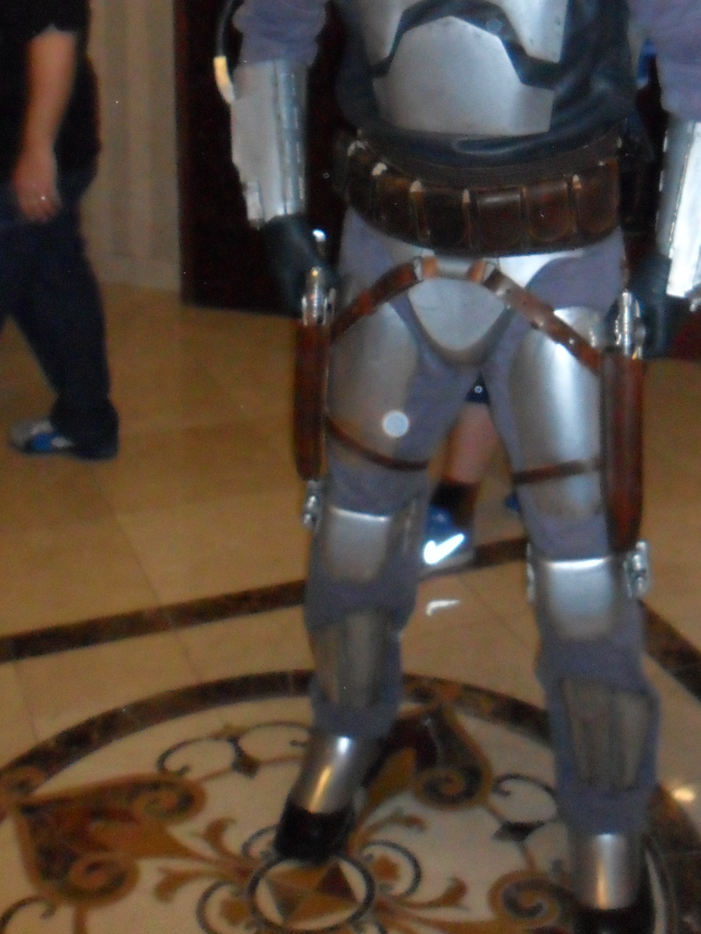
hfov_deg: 27.8
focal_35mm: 52
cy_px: 191
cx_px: 477
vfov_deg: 35.7
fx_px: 1404
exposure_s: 1/45
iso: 400
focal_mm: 4.9
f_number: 3.5
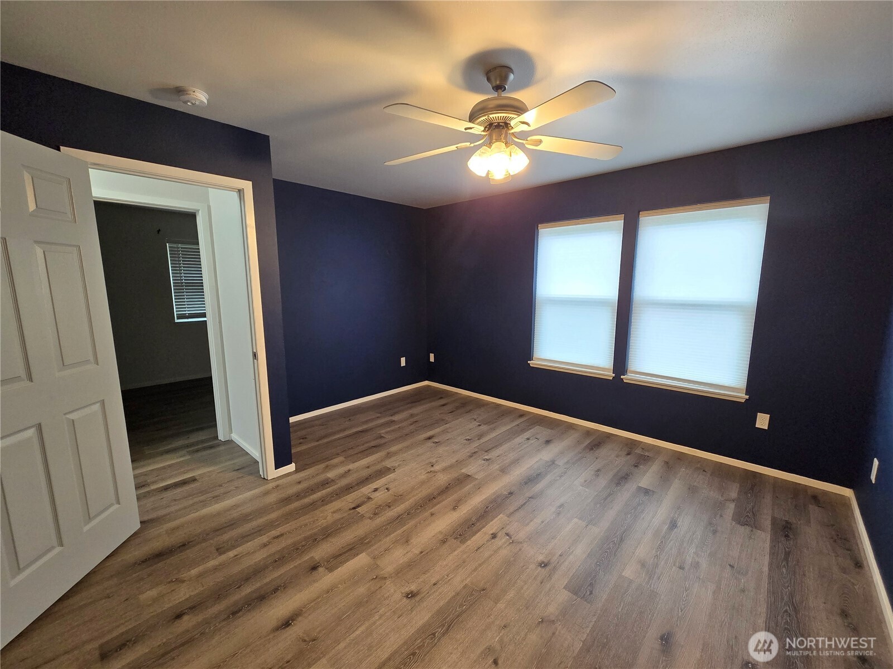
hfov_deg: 106.2
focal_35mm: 13
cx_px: 446
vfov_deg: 89.9
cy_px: 334
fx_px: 335
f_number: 2.2
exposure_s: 1/60
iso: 250
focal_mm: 2.2
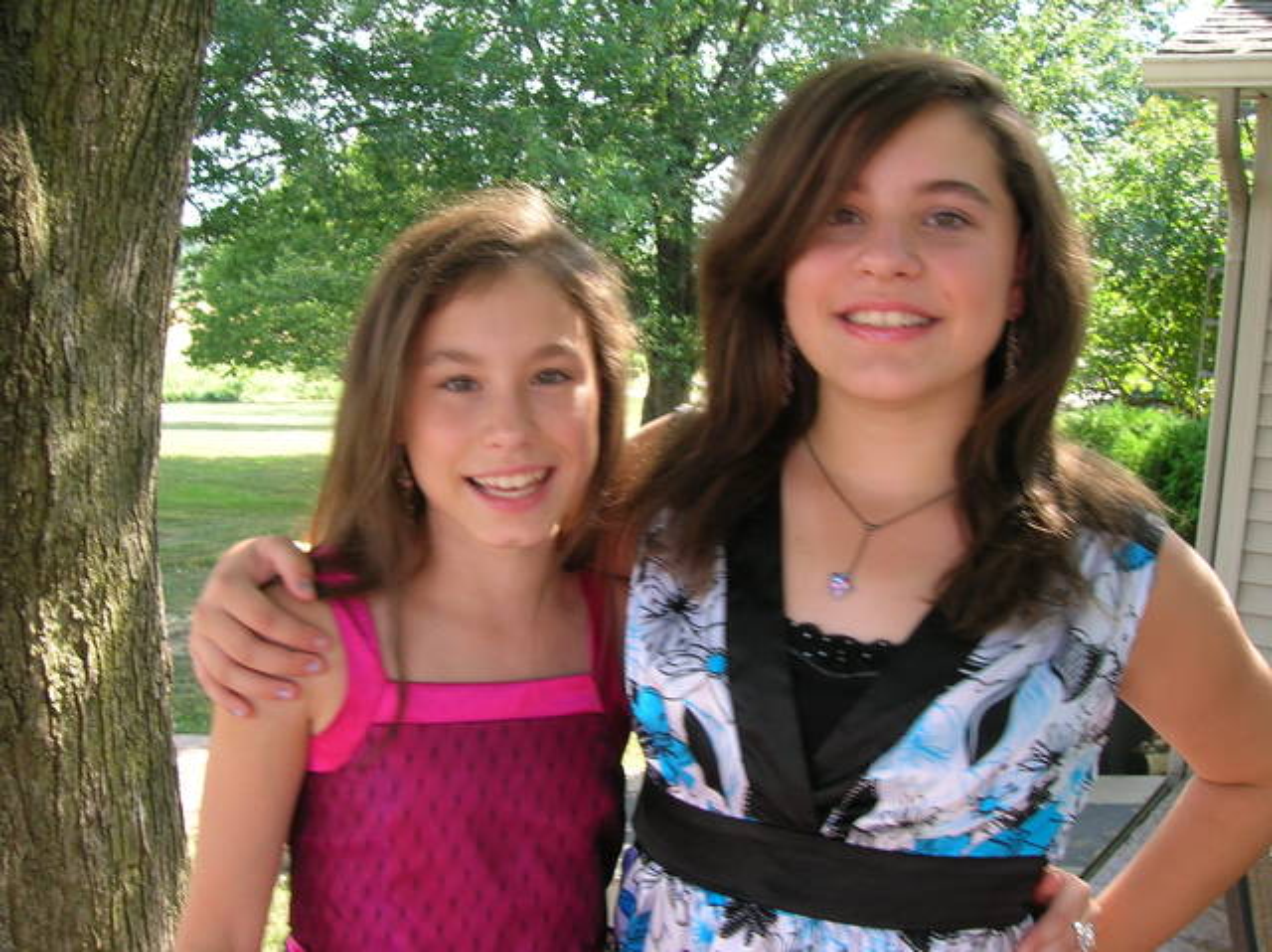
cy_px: 476
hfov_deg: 51.4
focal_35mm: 36
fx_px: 1322
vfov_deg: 39.6
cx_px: 636
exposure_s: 1/36.1
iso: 50
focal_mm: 6
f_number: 4.9
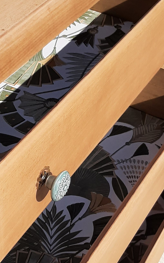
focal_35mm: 68
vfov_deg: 30.1
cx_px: 56
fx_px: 486
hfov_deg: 19.1
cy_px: 160
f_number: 1.7
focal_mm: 3.93
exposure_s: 1/3831
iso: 40
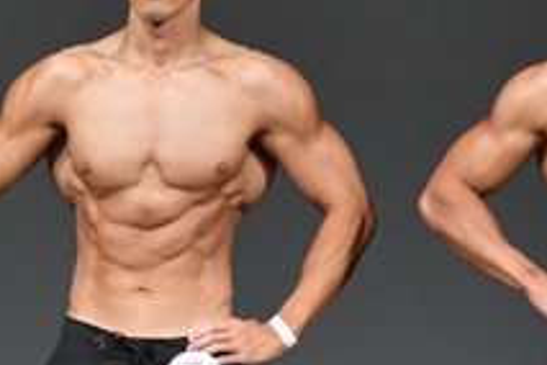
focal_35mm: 1093
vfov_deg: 1.3
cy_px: 414
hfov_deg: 1.9
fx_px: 16606
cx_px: -202
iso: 4000
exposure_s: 1/400
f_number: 5.6
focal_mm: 200
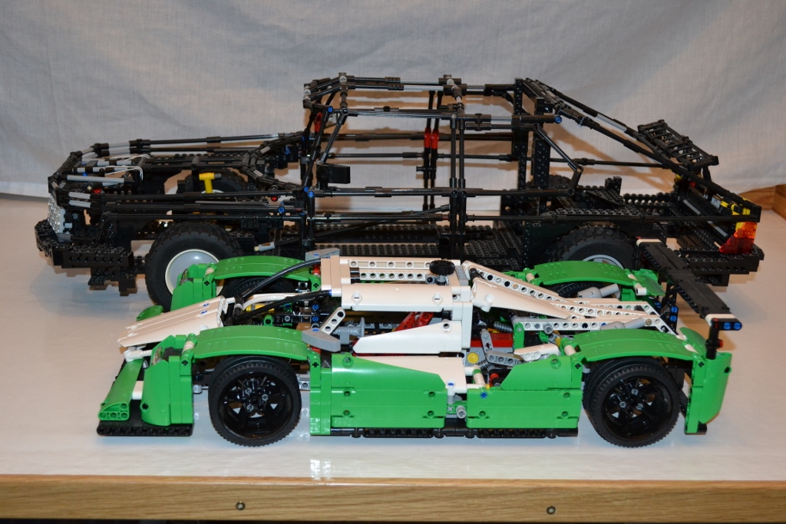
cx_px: 393
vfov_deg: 28.1
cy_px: 262
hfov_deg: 41.1
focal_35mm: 48
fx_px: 1048
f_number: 4.8
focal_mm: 32
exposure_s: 1/60
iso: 1800
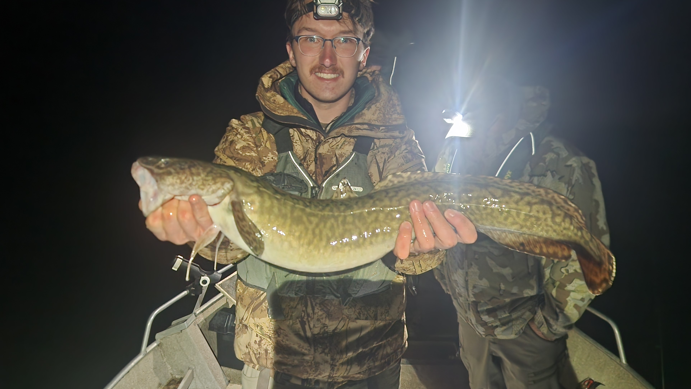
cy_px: 196
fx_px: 476
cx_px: 347
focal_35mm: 26
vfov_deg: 44.4
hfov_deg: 71.9
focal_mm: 5.4
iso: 800
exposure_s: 1/9.99
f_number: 1.8
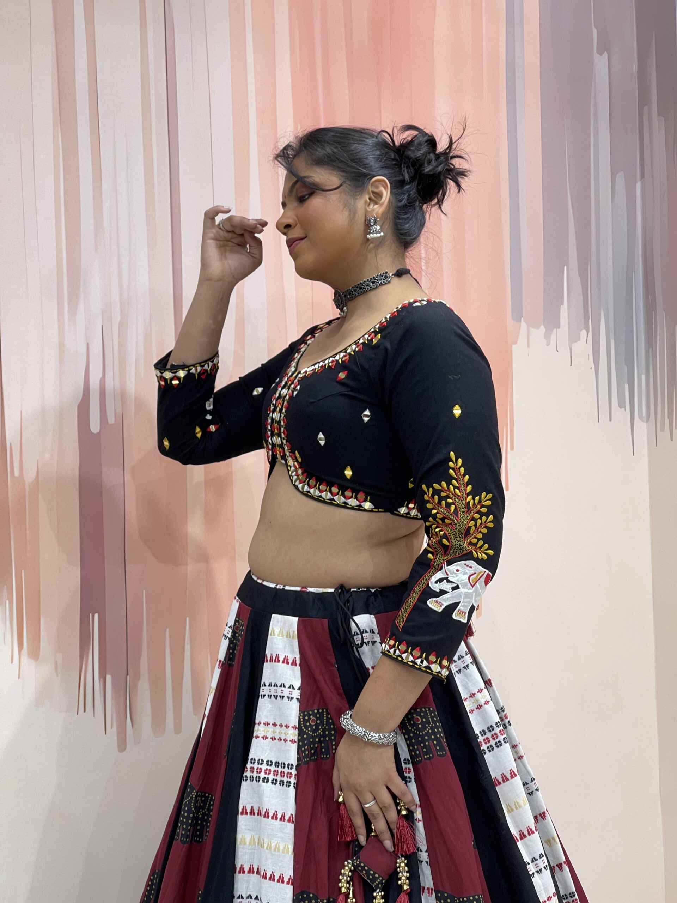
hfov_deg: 22.9
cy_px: 452
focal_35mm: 64
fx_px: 1669
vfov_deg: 30.3
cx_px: 338
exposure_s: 1/100
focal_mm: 7.5
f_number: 2.2
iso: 32
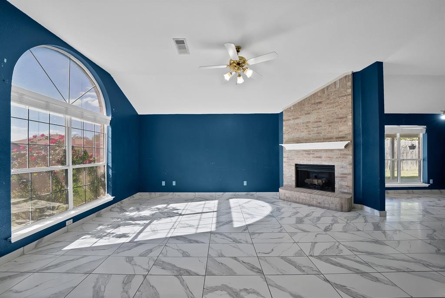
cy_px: 149
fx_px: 148
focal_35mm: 12
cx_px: 222
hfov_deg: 112.6
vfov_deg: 90.1
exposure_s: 1/10
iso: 640
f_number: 9
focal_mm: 12
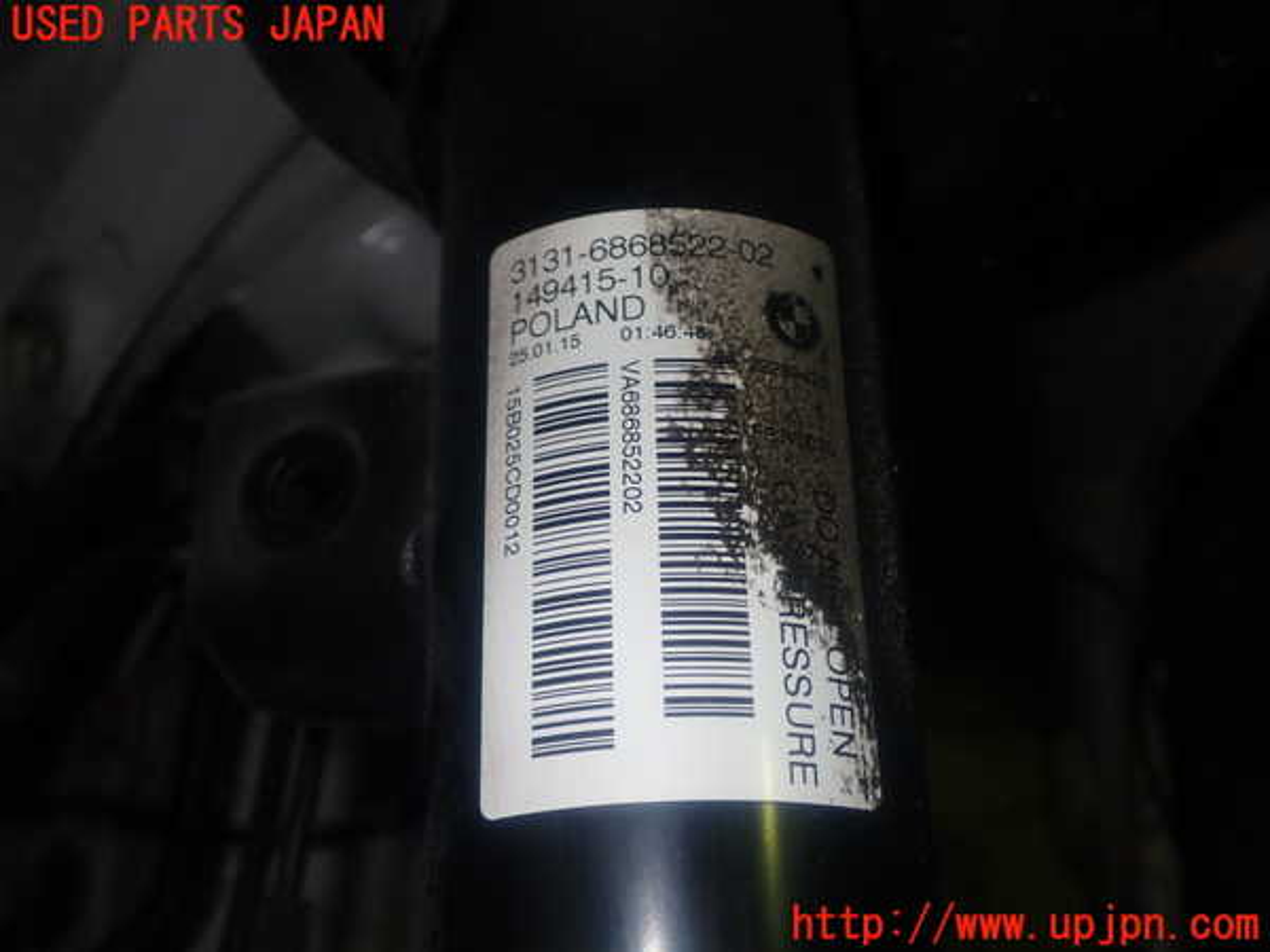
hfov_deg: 45.8
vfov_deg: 35.1
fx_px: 1504
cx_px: 635
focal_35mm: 41
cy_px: 476
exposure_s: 1/40
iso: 200
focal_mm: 7.31
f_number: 8
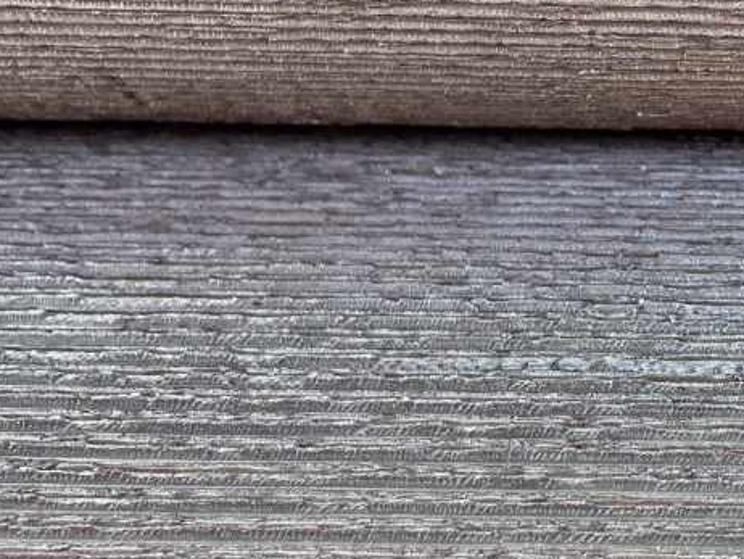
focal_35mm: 62
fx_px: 1333
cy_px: 105
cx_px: 741
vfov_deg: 23.3
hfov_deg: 29.2
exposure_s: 1/121
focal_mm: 4
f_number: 1.8
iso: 40
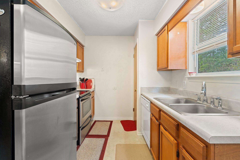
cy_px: 80
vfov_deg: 70.4
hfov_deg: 93.3
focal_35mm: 17
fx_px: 113
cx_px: 120
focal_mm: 17
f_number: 10
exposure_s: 1/1.67
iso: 500
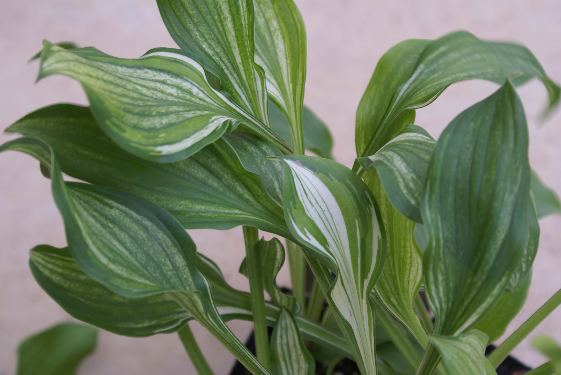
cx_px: 280
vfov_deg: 15.2
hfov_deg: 22.6
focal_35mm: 90
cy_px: 188
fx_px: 1404
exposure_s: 1/30
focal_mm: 60
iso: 100
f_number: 5.6
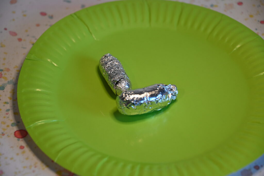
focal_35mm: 116
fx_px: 850
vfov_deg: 11.8
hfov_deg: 17.7
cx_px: 132
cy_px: 88
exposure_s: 1/125
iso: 1000
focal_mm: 116
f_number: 5.6
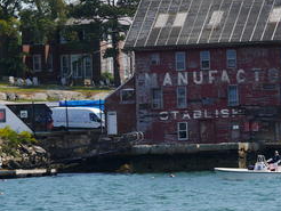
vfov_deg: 4.1
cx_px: 201
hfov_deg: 5.4
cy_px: 32
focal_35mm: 366
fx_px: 2974
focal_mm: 100
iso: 200
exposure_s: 1/800
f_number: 5.6
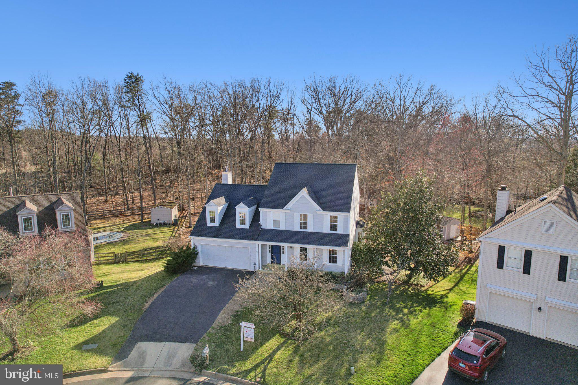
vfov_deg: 57.2
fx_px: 353
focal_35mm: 22
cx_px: 289
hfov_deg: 78.6
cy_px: 192
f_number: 2.8
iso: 100
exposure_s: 1/1600
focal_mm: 8.4
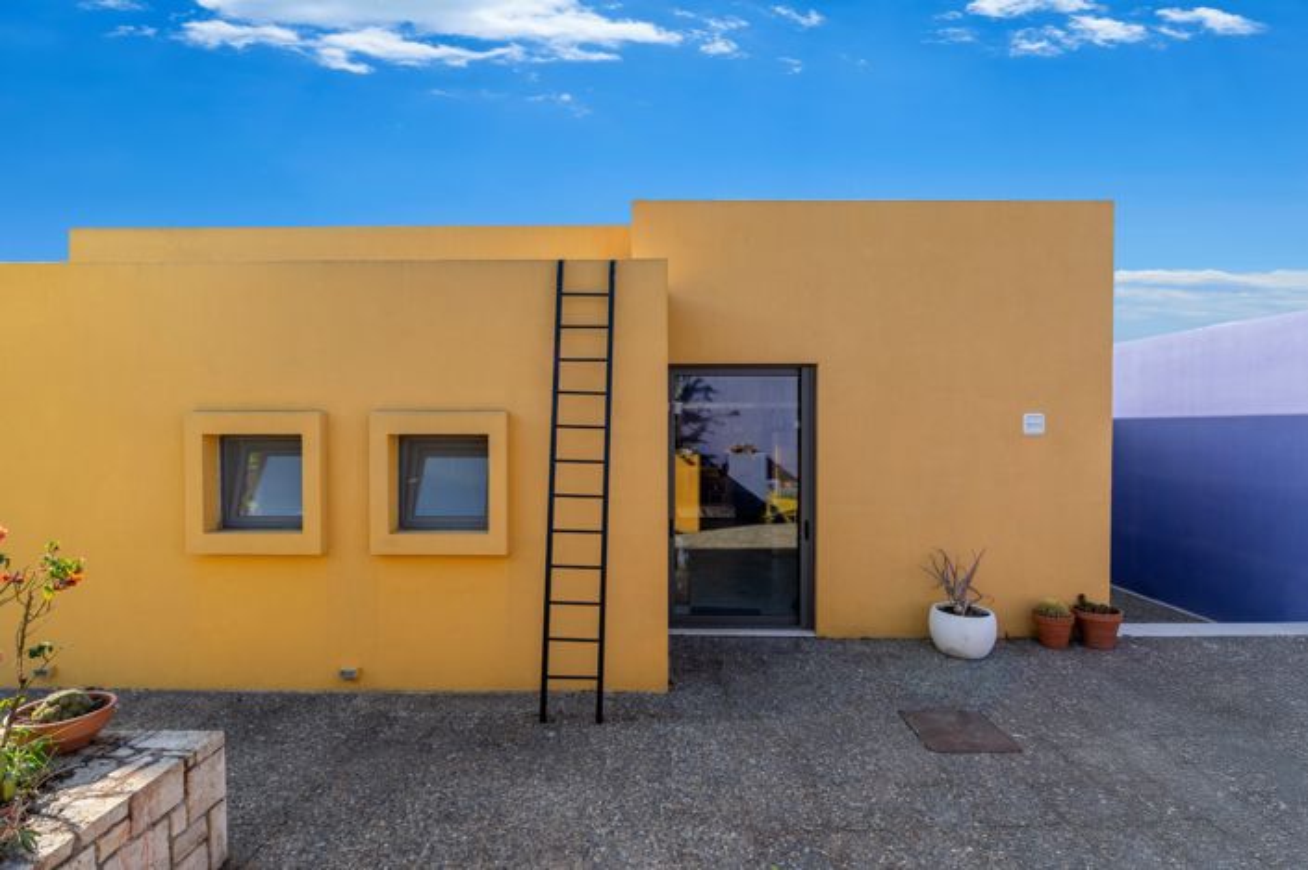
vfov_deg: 70.4
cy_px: 435
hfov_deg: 93.3
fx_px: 617
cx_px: 654
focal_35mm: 17
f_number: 10
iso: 100
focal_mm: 17
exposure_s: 1/400
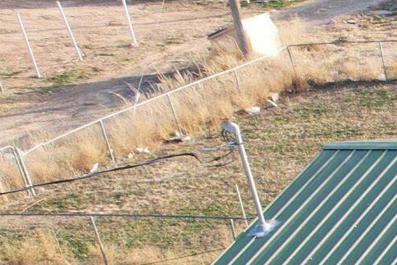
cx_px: 1119
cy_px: 484
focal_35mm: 133
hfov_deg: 11.1
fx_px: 1467
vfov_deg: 9.8
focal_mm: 8.38
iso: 140
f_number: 2.8
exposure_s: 1/320
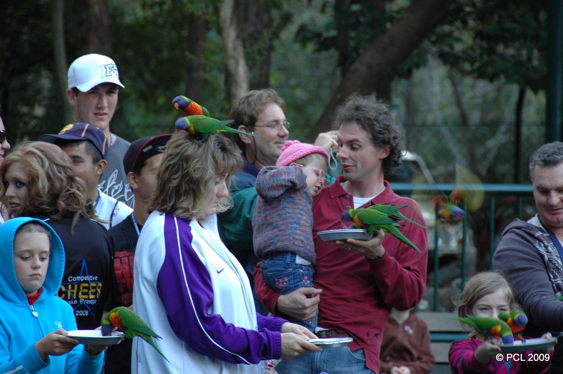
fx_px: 4688
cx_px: 282
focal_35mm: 300
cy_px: 187
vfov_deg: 4.6
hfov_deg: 6.9
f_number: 5.6
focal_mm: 200
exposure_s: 1/40
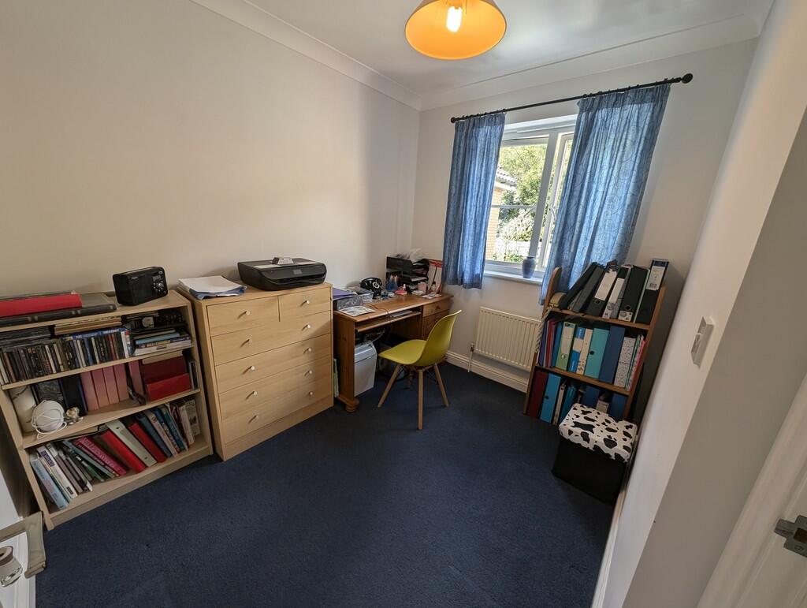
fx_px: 280
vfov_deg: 94.6
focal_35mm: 12
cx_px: 404
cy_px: 304
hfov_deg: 110.5
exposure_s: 1/83.6
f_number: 1.95
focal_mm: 2.23
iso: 35
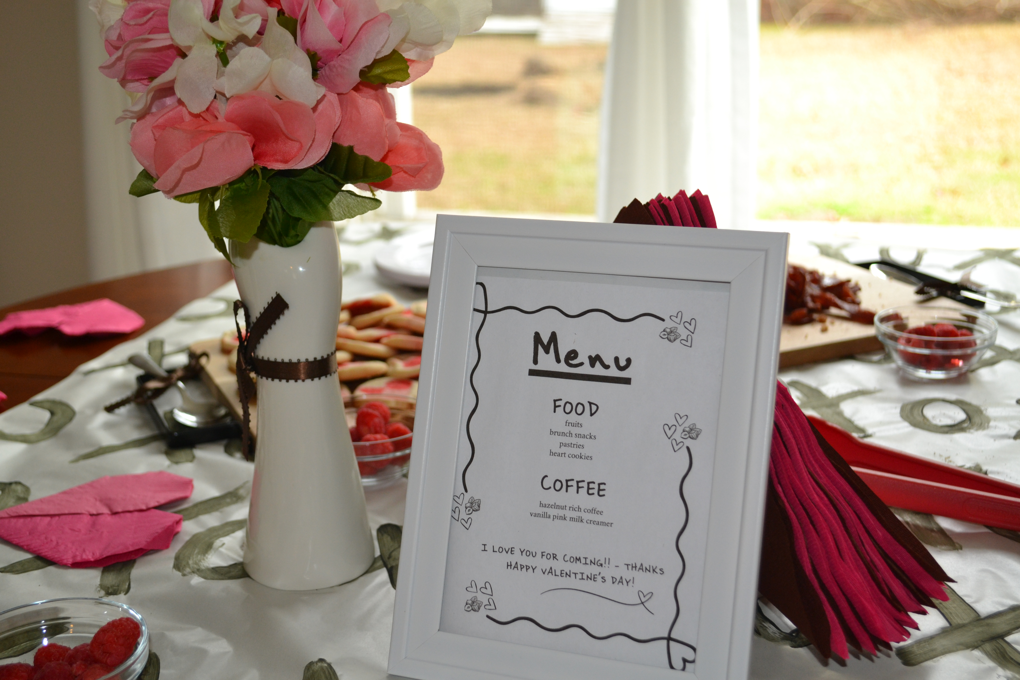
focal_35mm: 48
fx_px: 1360
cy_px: 340
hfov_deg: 41.1
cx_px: 510
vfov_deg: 28.1
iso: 500
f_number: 4.8
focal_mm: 32
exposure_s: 1/60
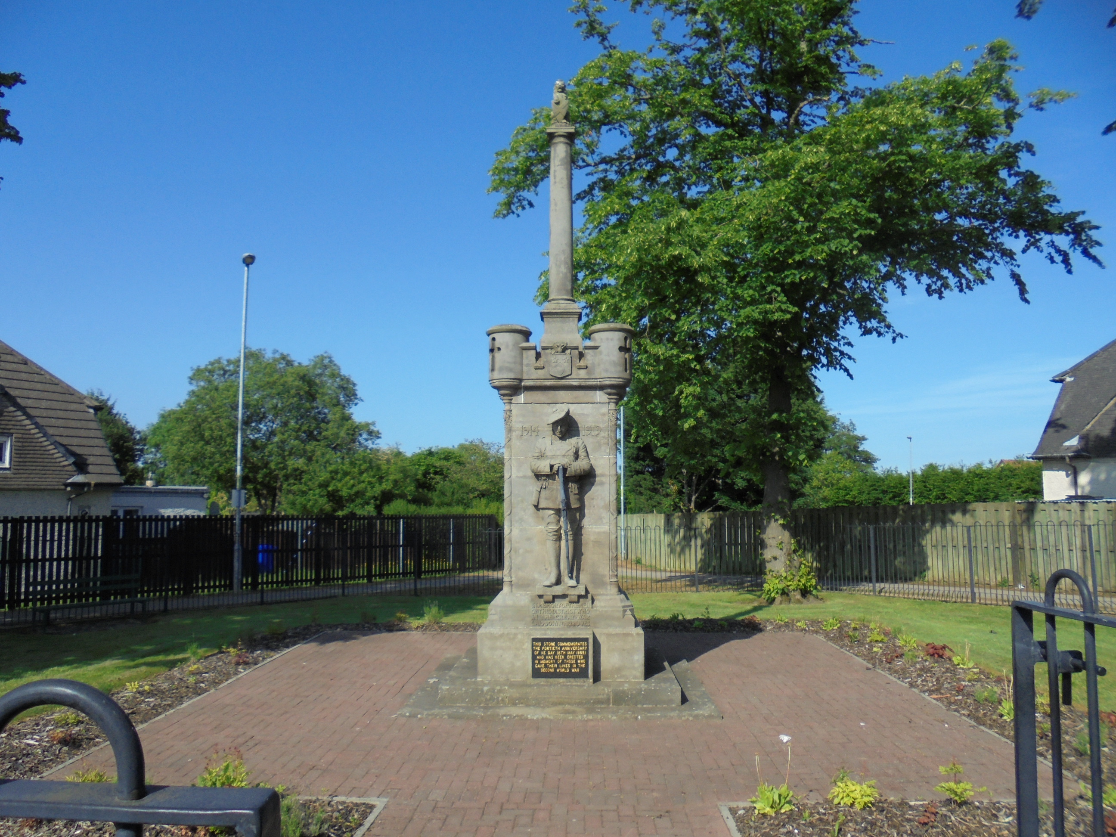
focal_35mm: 26
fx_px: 838
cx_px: 558
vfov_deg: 53.1
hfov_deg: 67.3
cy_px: 418
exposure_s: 1/800
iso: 100
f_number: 3.5
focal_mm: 4.6
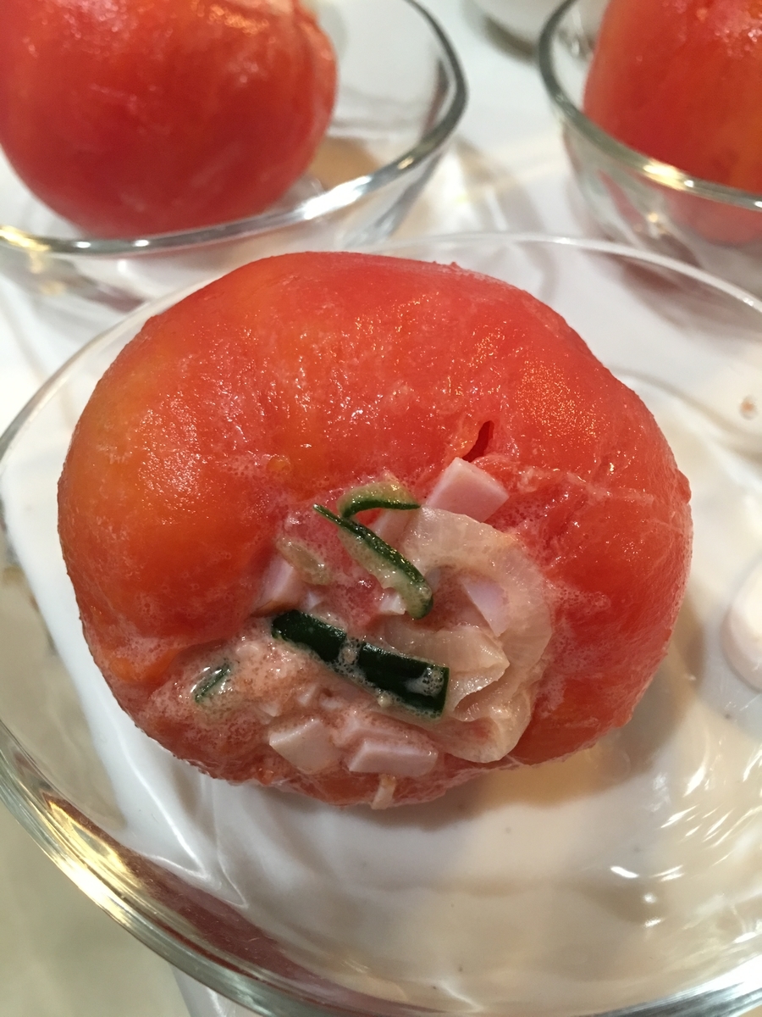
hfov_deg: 48.2
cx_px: 381
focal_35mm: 29
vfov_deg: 61.7
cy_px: 508
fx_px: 851
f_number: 2.2
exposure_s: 1/15
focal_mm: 4.15
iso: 100
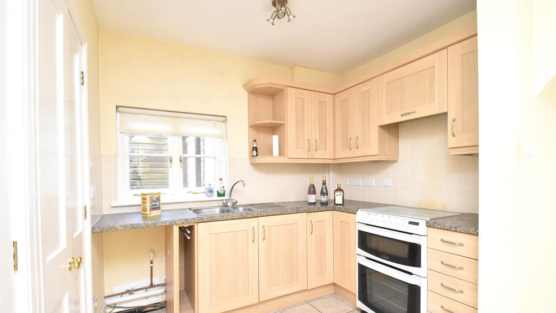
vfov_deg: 67.0
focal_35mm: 16
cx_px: 278
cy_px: 167
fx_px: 236
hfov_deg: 99.4
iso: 2200
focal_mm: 10
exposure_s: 1/60
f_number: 10
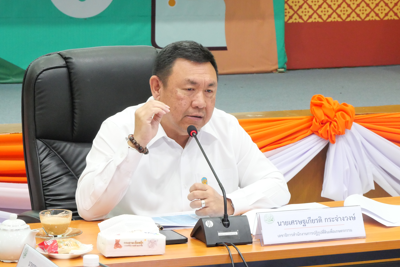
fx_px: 1623
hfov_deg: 14.0
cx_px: 218
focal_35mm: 146
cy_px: 150
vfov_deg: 9.4
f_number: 8
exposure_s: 1/30
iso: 3200
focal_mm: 60
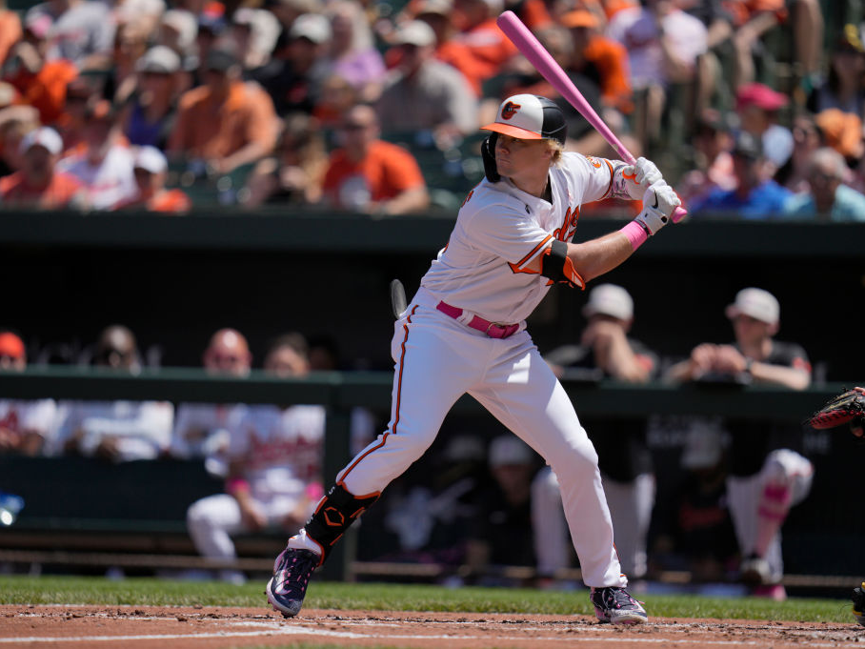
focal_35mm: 434
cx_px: 441
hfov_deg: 4.6
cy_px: 324
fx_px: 10845
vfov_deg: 3.4
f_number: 2.8
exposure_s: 1/6400
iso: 250
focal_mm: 400
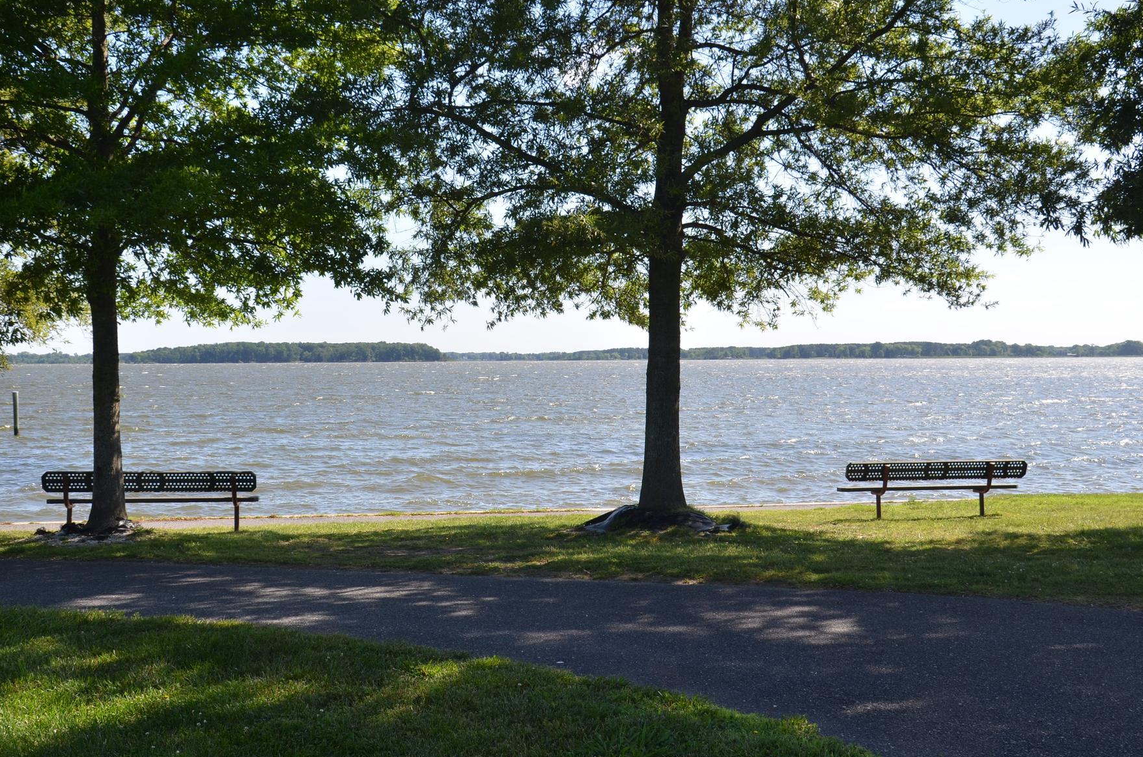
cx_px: 541
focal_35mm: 42
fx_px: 1331
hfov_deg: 46.5
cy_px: 367
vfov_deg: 31.7
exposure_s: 1/250
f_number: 8
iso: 140
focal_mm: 24
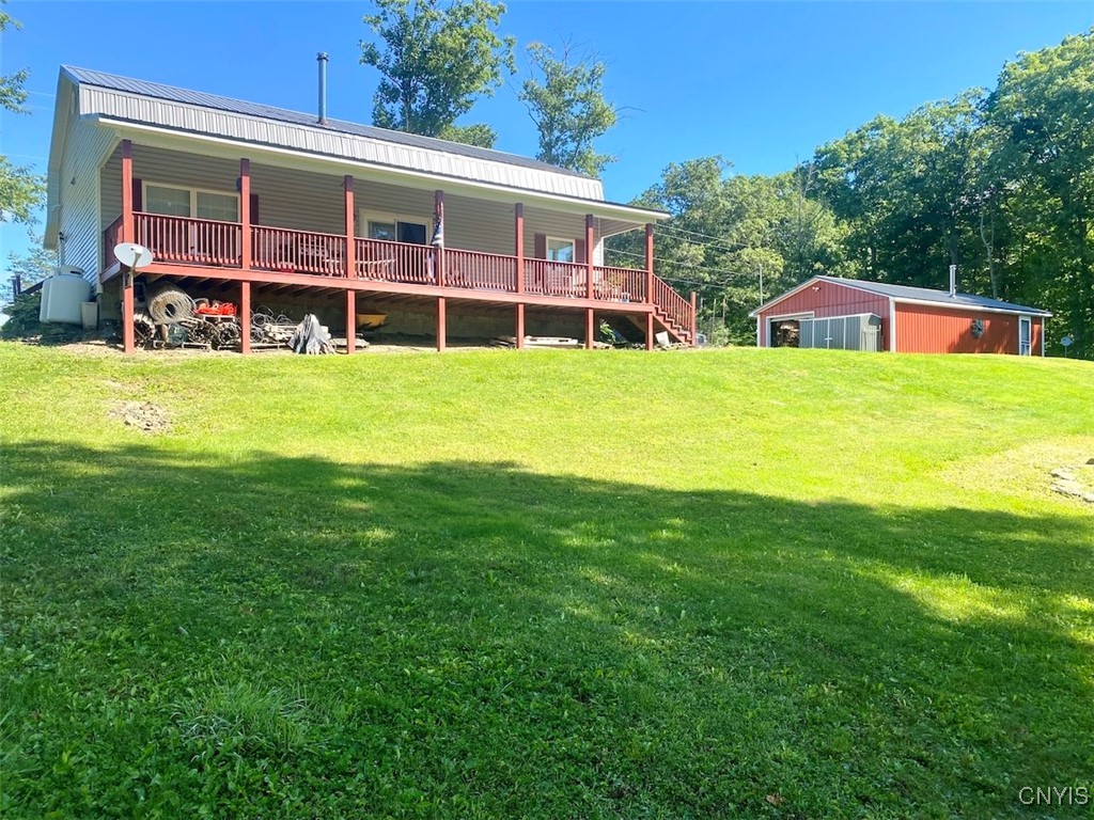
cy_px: 410
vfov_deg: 53.1
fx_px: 822
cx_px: 547
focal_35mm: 26
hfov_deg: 67.3
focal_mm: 4.25
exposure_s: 1/934
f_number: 1.8
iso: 32
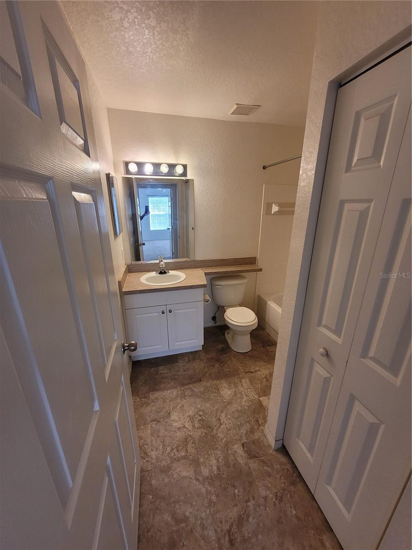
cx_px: 206
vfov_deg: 106.2
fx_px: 206
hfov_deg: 89.9
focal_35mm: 13
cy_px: 275
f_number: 2.2
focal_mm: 1.74
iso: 100
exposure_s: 1/60
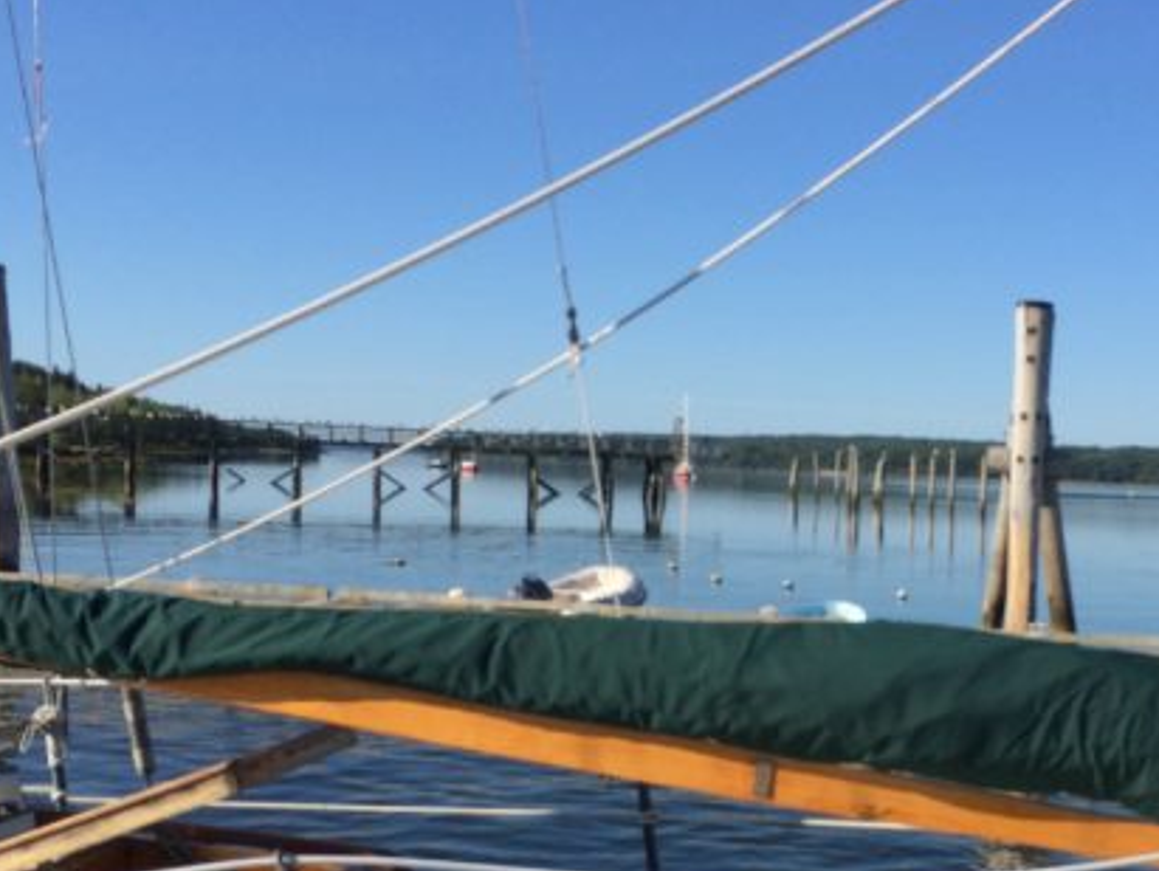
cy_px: 645
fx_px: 1877
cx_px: 778
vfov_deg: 25.8
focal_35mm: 56
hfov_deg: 34.0
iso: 32
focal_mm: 4.12
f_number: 2.2
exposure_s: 1/2564
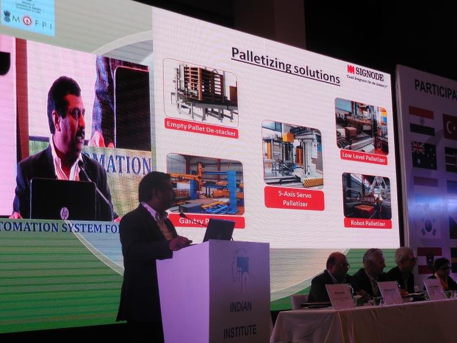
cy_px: 215
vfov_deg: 24.0
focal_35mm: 61
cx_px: 274
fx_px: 806
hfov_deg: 31.6
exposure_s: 1/80
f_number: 4.2
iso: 125
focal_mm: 8.1
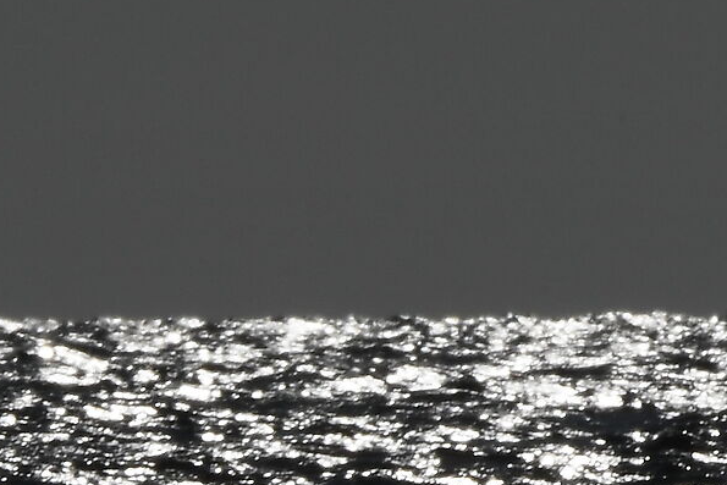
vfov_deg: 0.4
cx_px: -387
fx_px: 73279
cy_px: 442
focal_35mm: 3628
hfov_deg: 0.6
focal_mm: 600
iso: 140
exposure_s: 1/500
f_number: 40
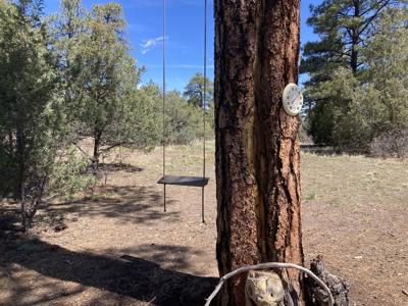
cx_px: 204
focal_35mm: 28
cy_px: 153
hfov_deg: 63.4
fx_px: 330
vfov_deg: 49.7
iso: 20
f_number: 1.8
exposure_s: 1/979
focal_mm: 3.99
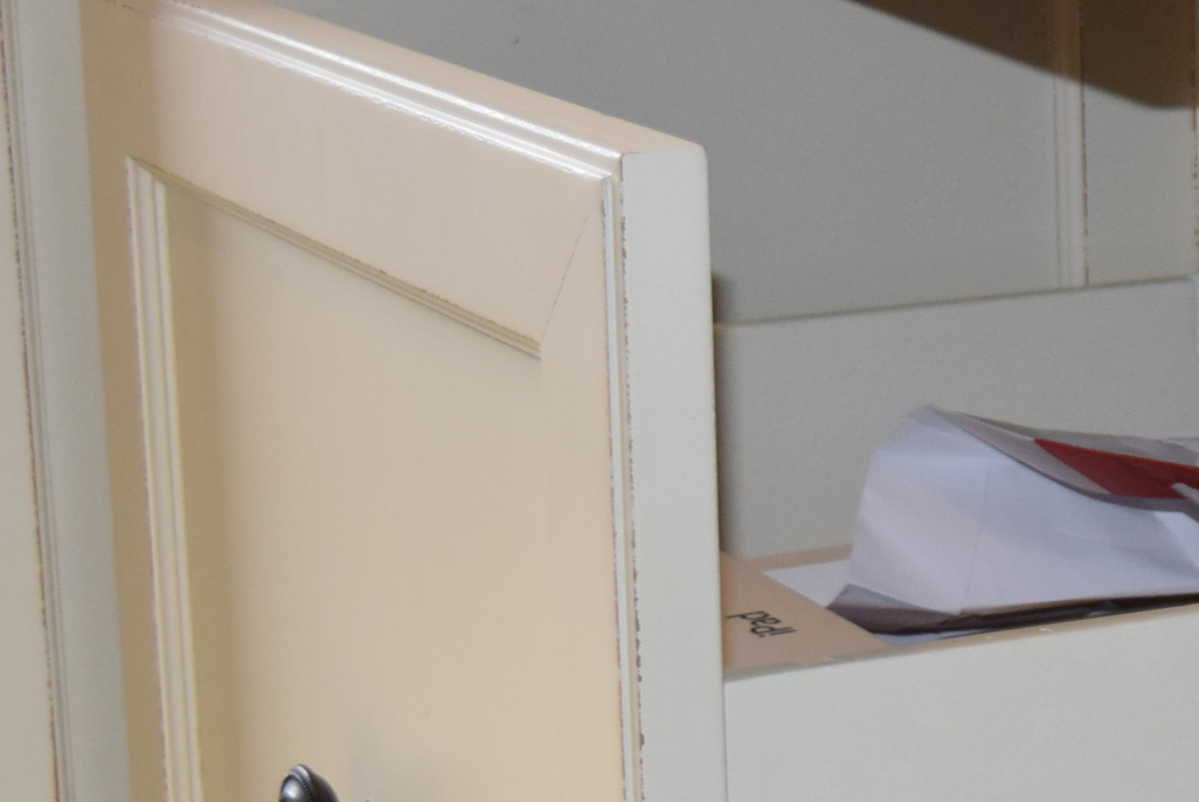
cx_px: 1565
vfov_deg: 9.8
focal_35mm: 140
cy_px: 461
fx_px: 4667
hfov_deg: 14.1
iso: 800
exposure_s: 1/100
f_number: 5
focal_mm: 32
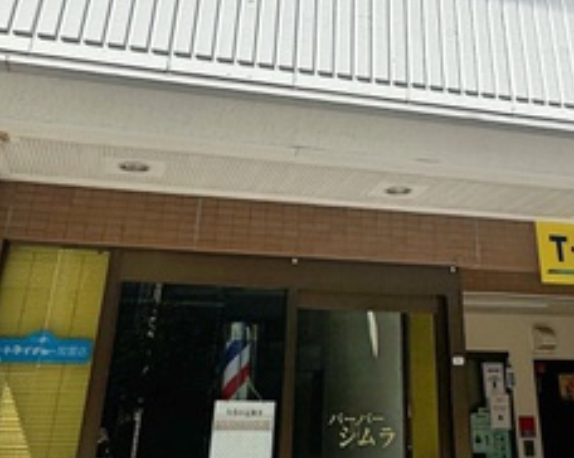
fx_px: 713
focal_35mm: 42
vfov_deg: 33.2
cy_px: 23
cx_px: 374
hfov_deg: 43.4
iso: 50
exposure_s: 1/3125
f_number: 2.2
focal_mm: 2.22
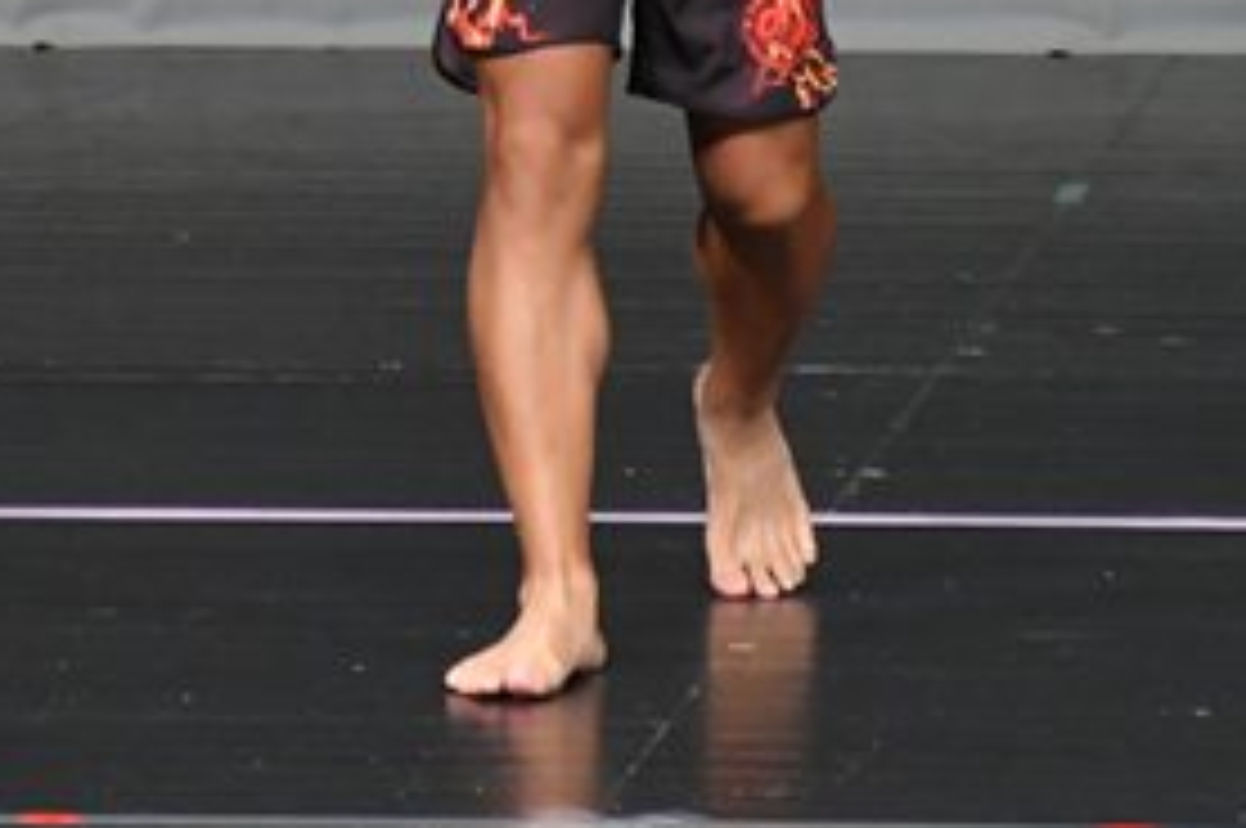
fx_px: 36299
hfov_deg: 2.0
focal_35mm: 1050
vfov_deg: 1.3
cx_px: 493
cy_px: -320
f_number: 5.6
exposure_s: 1/400
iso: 4000
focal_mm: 250
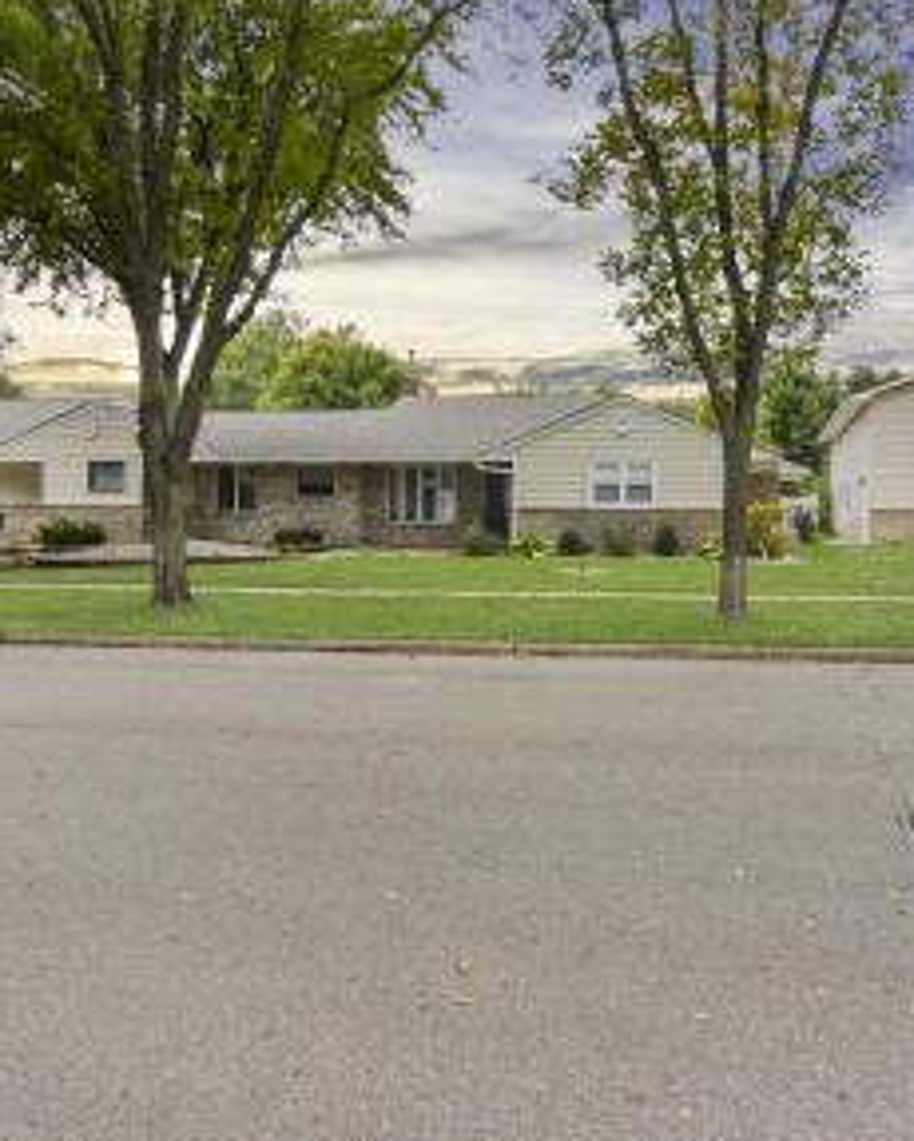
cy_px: 588
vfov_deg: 60.9
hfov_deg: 50.3
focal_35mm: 29
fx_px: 971
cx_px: 511
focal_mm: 13
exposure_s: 1/200
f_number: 7.1
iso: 100
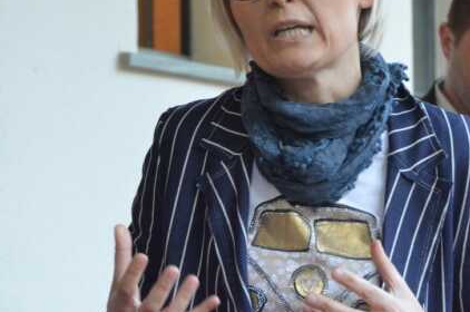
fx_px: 2255
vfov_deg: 7.9
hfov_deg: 11.9
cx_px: 325
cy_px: 74
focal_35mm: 173
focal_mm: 70
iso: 4000
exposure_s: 1/125
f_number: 6.3
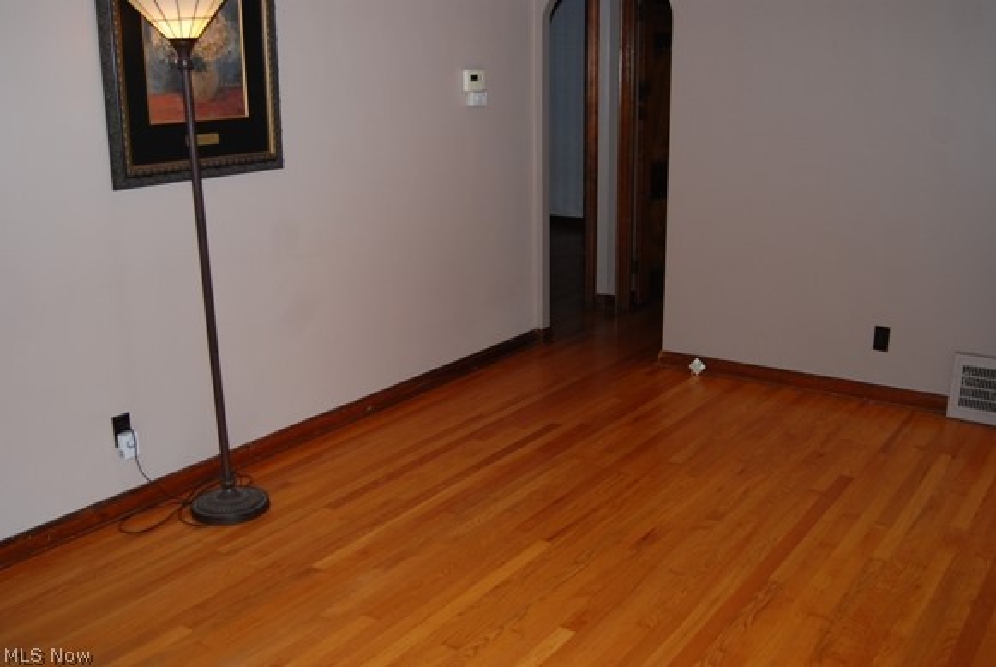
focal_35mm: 34
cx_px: 498
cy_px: 334
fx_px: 956
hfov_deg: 55.0
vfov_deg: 38.5
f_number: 3.8
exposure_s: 1/60
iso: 200
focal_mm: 23
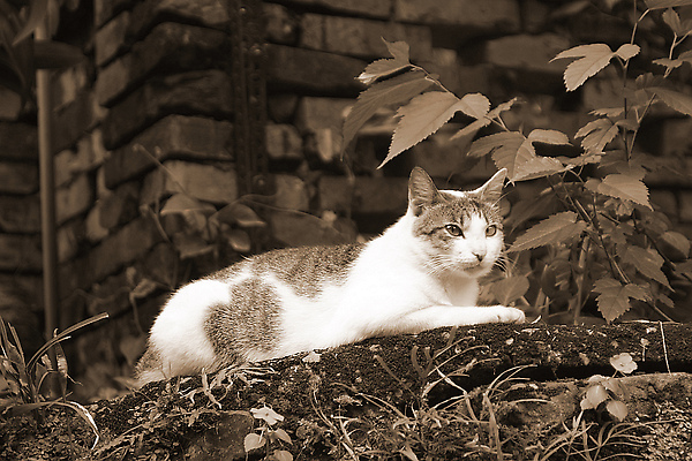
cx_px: 346
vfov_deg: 13.0
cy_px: 230
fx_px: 2018
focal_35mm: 105
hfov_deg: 19.5
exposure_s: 1/100
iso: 100
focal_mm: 70
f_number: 2.8
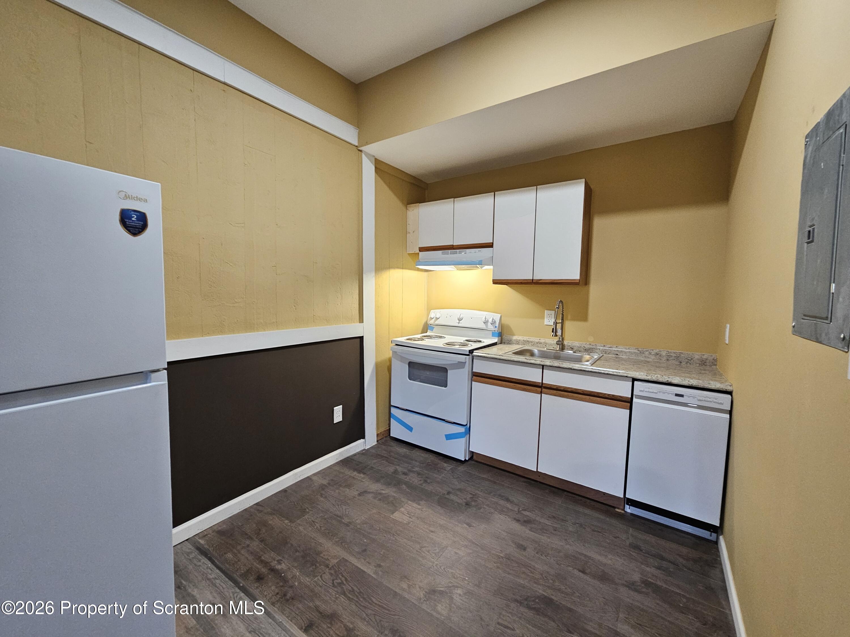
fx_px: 319
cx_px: 425
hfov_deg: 106.2
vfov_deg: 89.9
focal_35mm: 13
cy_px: 318
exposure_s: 1/30
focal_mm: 2.2
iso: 320
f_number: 2.2
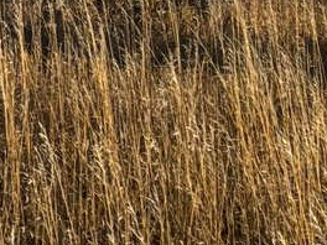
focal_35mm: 149
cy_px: -155
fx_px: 1408
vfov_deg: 9.6
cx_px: -605
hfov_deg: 10.3
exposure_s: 1/2933
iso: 50
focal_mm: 5.96
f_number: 1.6
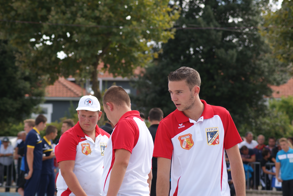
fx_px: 1283
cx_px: 146
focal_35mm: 158
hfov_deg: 13.0
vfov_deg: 8.7
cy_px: 98
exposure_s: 1/250
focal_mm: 105
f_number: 5.6
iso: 100
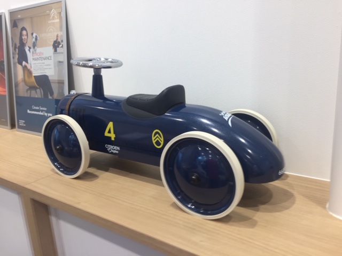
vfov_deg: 48.2
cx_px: 171
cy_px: 128
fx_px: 287
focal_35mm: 29
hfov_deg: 61.7
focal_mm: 4.15
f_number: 2.2
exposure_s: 1/60
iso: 40
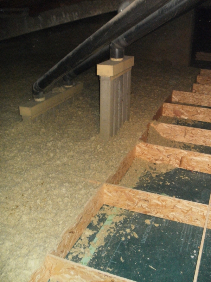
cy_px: 141
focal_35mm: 36
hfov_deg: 39.7
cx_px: 106
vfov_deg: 51.4
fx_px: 293
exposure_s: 1/30
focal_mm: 6.3
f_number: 3.5
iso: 400
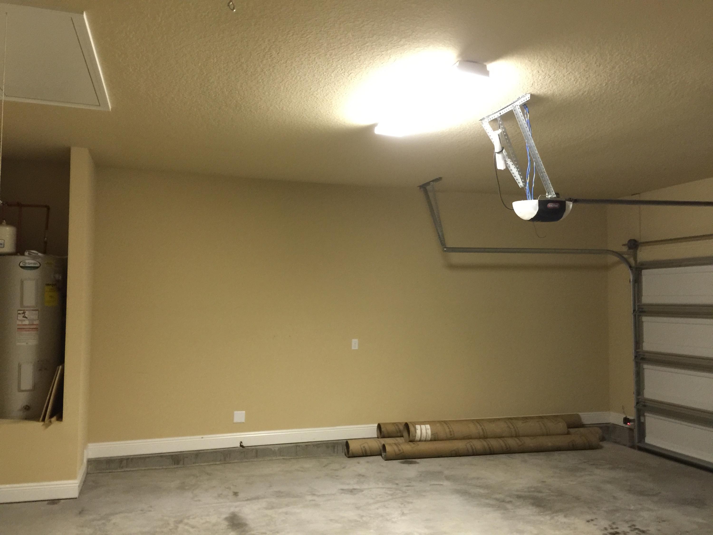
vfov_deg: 48.2
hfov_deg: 61.7
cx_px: 356
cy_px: 268
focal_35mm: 29
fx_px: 597
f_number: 2.2
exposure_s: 1/8
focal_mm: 4.15
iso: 100
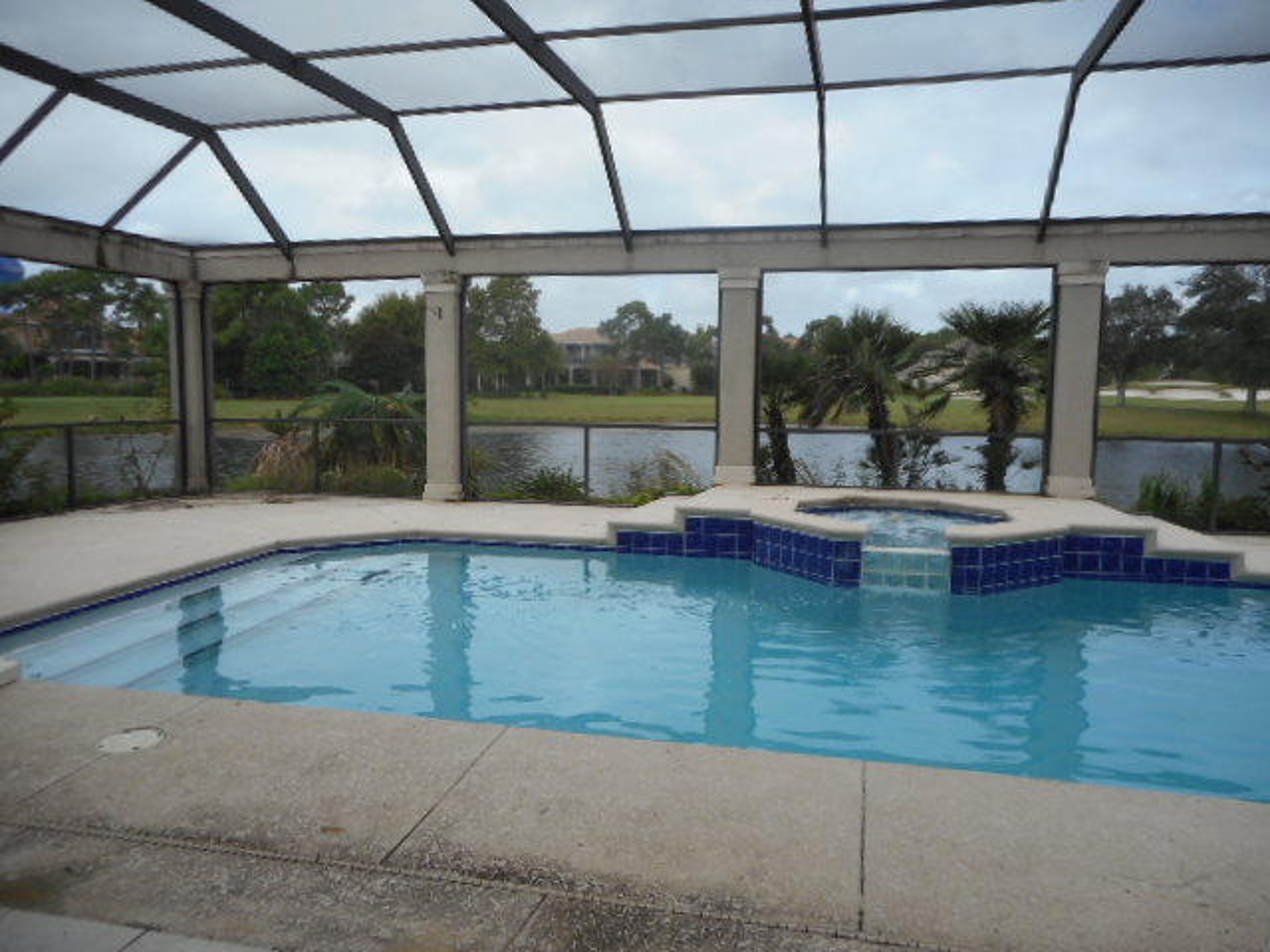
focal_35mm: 25
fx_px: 917
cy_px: 476
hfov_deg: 69.4
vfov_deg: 54.9
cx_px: 635
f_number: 3.7
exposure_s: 1/400
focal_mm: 4.5
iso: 80
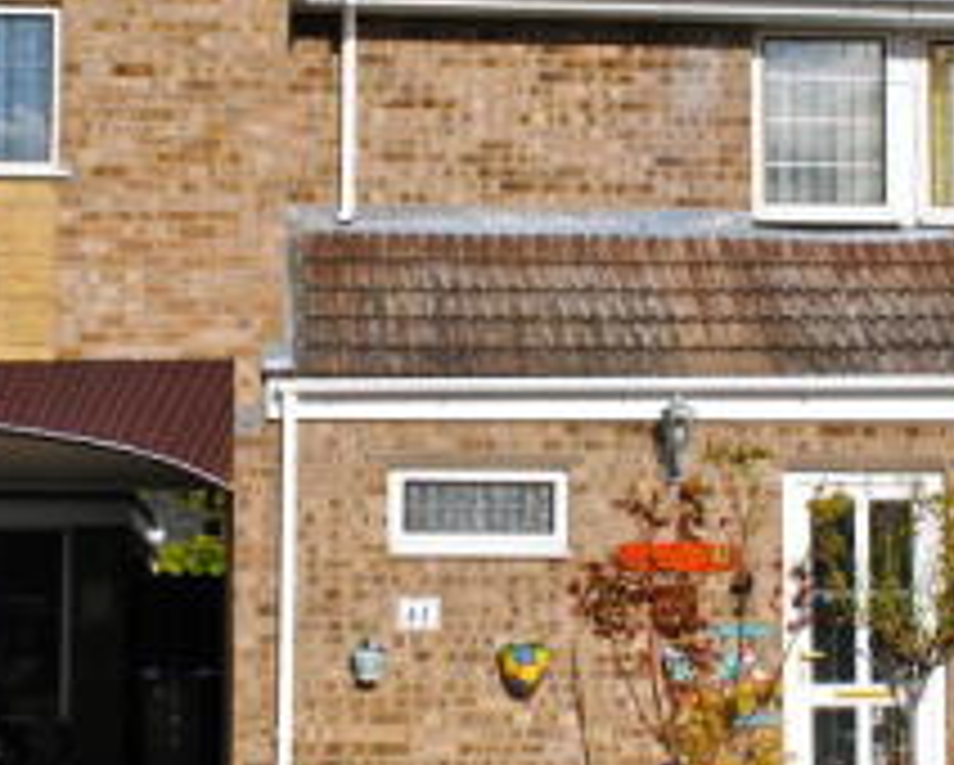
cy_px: 331
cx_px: 470
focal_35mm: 104
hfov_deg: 18.4
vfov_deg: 14.8
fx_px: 2939
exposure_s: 1/320
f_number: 9
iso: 100
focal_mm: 24
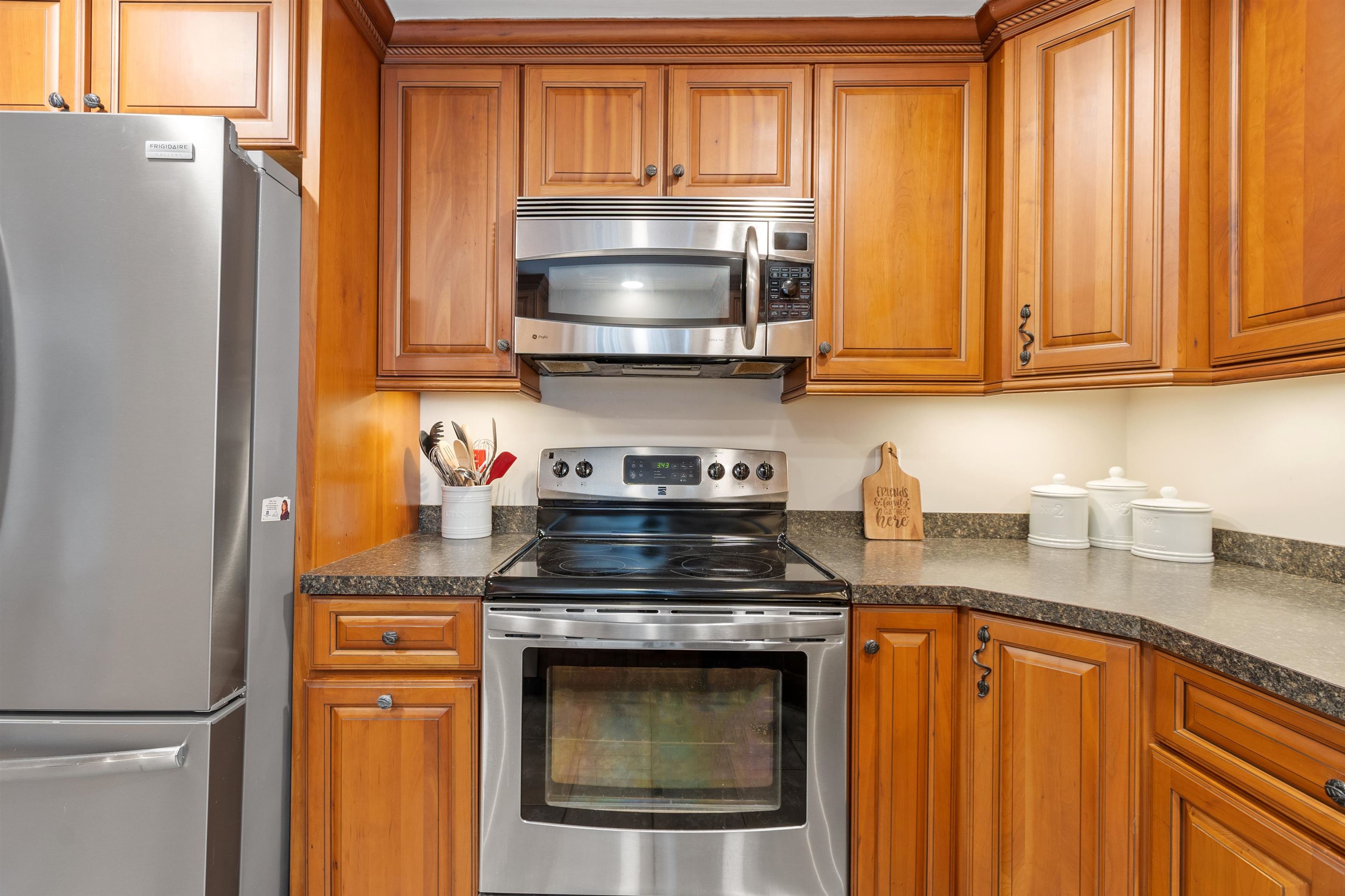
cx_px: 672
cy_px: 448
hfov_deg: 100.4
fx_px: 560
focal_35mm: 15
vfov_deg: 77.3
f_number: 8
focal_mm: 10
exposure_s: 2.5
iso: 320
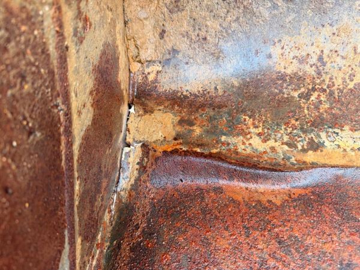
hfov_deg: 71.6
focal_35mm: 24
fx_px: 250
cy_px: 135
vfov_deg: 56.8
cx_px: 180
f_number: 1.78
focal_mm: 6.76
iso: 160
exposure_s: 1/121
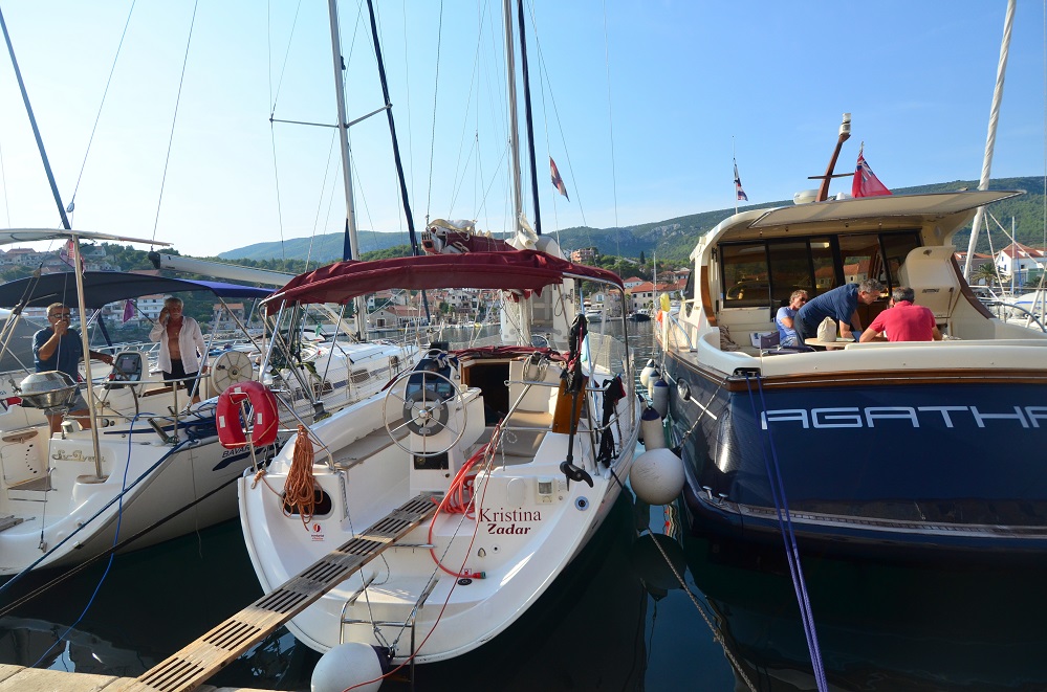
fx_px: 522
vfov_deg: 67.1
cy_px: 346
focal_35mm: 18
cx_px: 524
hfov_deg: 90.1
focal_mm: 12
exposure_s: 1/2000
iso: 400
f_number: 5.6
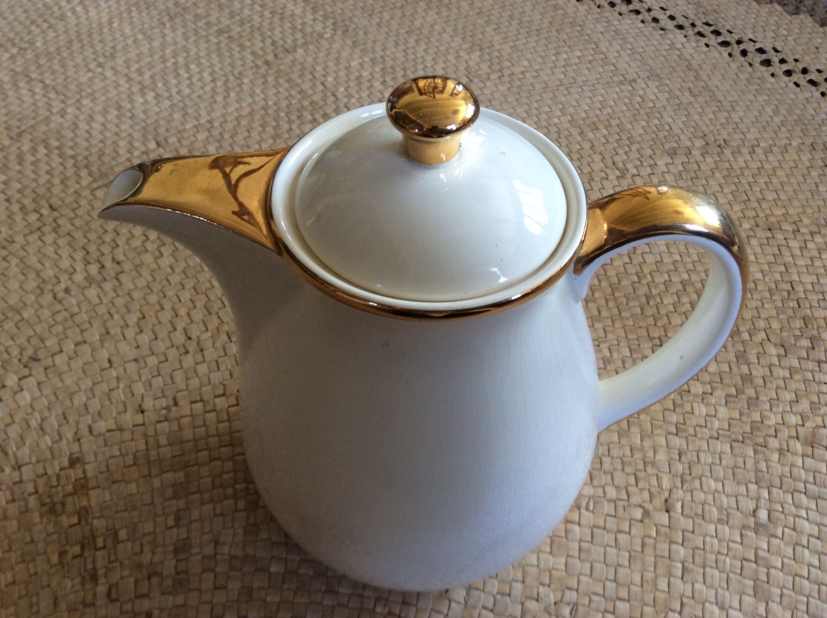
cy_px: 309
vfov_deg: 44.1
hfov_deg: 56.9
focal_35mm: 32
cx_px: 414
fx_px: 763
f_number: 2.4
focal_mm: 3.3
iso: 80
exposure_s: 1/25
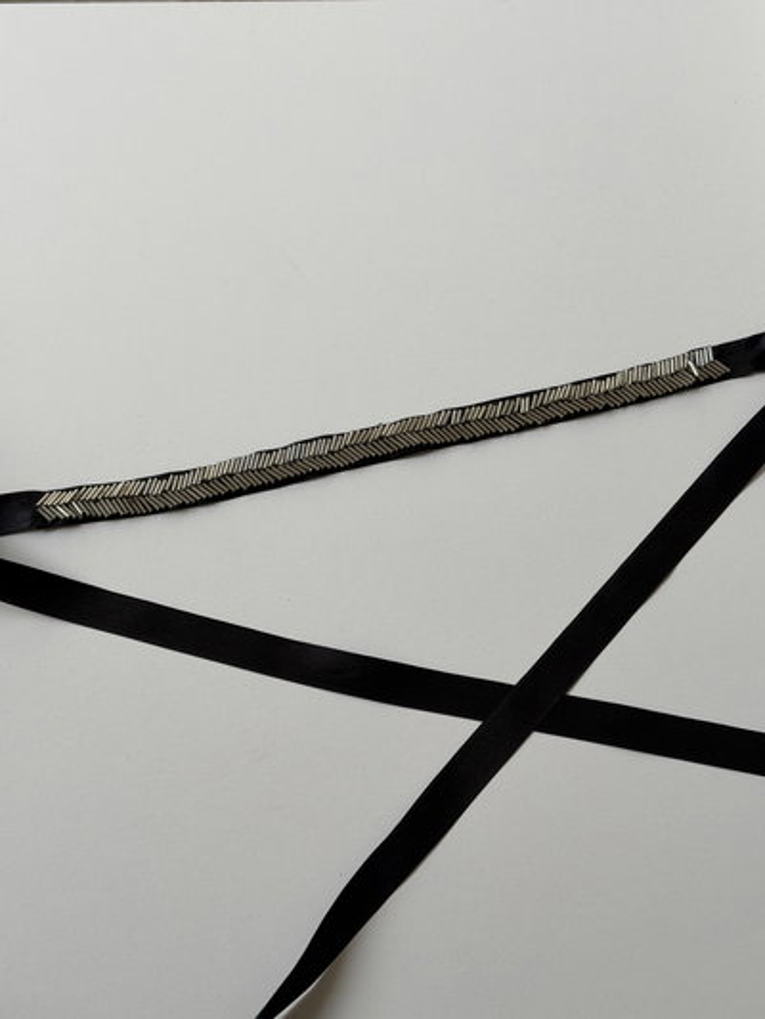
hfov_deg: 30.3
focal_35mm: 48
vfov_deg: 39.6
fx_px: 1414
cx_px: 382
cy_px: 510
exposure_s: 1/484
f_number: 1.78
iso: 64
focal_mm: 6.76
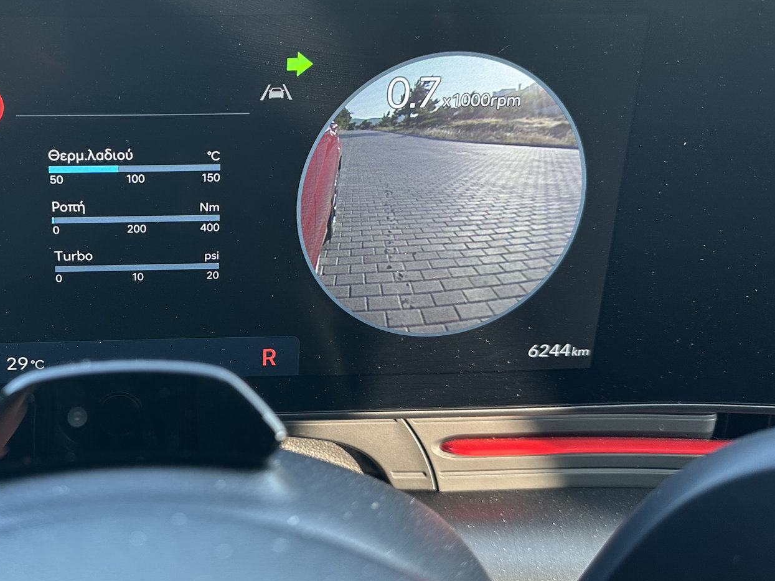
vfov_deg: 38.7
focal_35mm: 37
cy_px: 294
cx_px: 180
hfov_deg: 47.9
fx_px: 828
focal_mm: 6.86
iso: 160
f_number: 1.78
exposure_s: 1/120
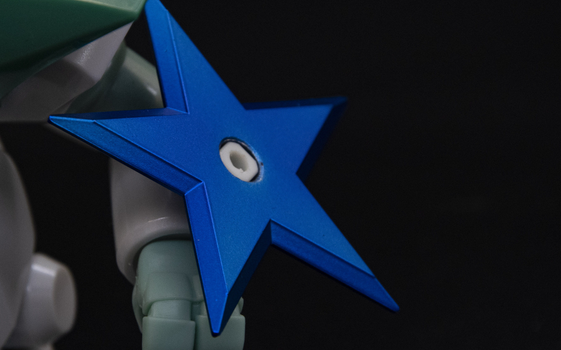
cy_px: 175
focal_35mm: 272
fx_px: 4156
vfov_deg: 4.8
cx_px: 184
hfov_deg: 7.7
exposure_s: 1/15
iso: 800
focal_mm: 105
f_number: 9
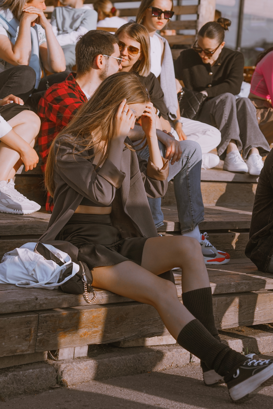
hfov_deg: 13.8
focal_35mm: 99
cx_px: 136
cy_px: 204
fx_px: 1126
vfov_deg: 20.6
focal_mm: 99
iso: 100
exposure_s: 1/400
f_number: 6.3
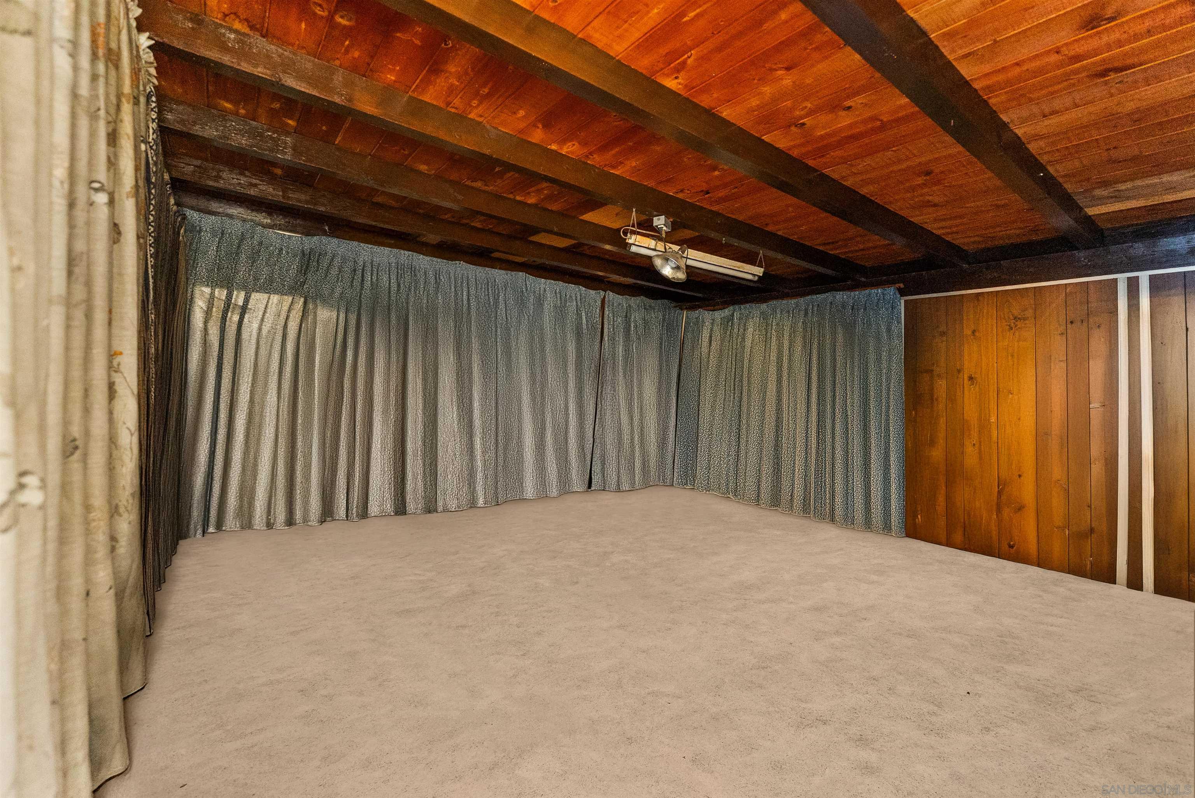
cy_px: 399
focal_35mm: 14
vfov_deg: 81.3
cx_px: 598
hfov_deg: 104.2
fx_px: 465
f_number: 2.8
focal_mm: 14
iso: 3200
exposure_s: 1/50
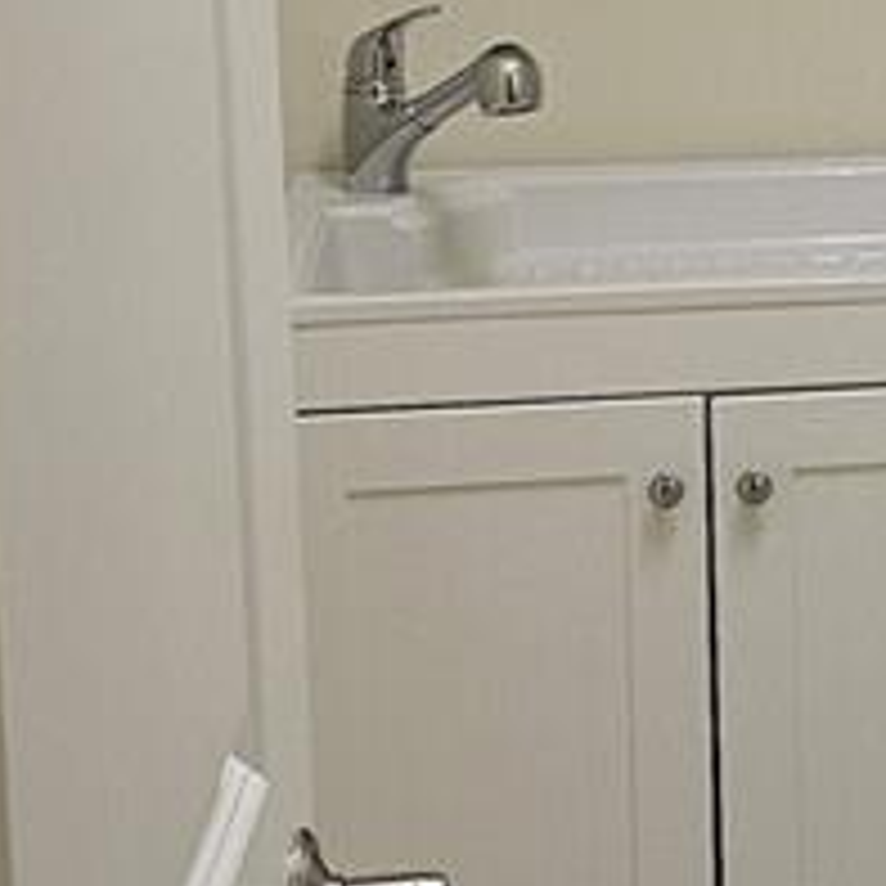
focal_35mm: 129
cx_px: 1624
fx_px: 3736
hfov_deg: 12.3
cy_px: -4
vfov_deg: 13.3
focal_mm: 5
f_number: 1.8
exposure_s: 1/120
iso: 80
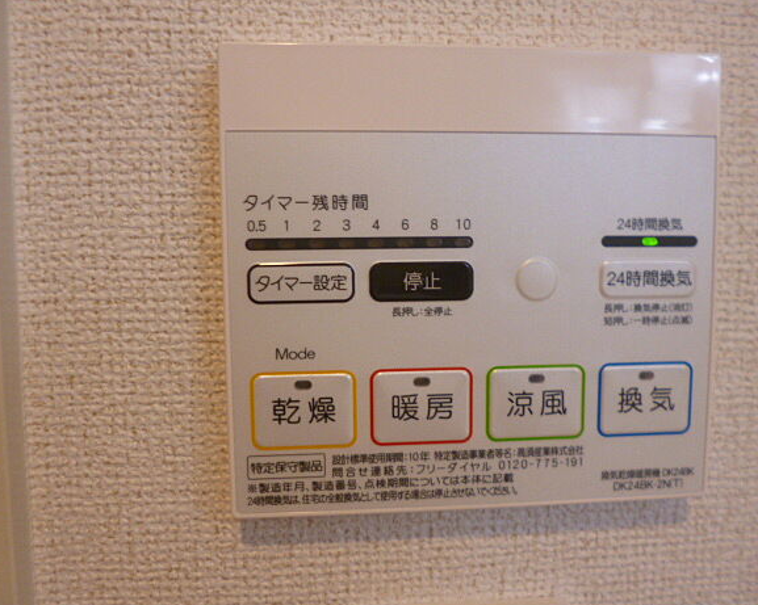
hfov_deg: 66.1
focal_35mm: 26
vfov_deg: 54.9
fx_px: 583
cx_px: 381
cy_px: 299
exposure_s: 1/60
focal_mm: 4.3
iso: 250
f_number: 2.5
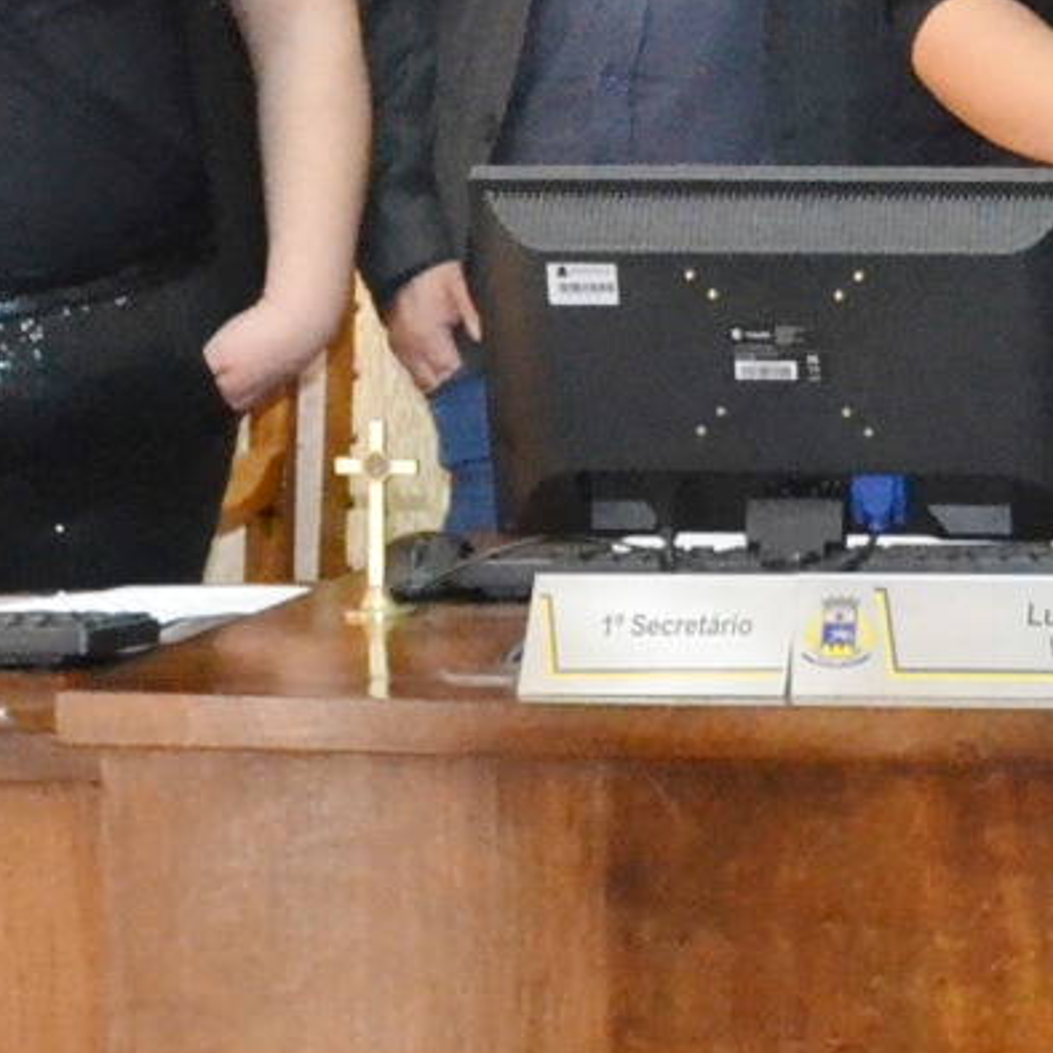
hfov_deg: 10.4
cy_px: -331
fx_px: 5644
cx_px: 1441
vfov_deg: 10.4
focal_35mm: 164
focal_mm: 22
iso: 3200
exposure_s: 1/125
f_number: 7.1
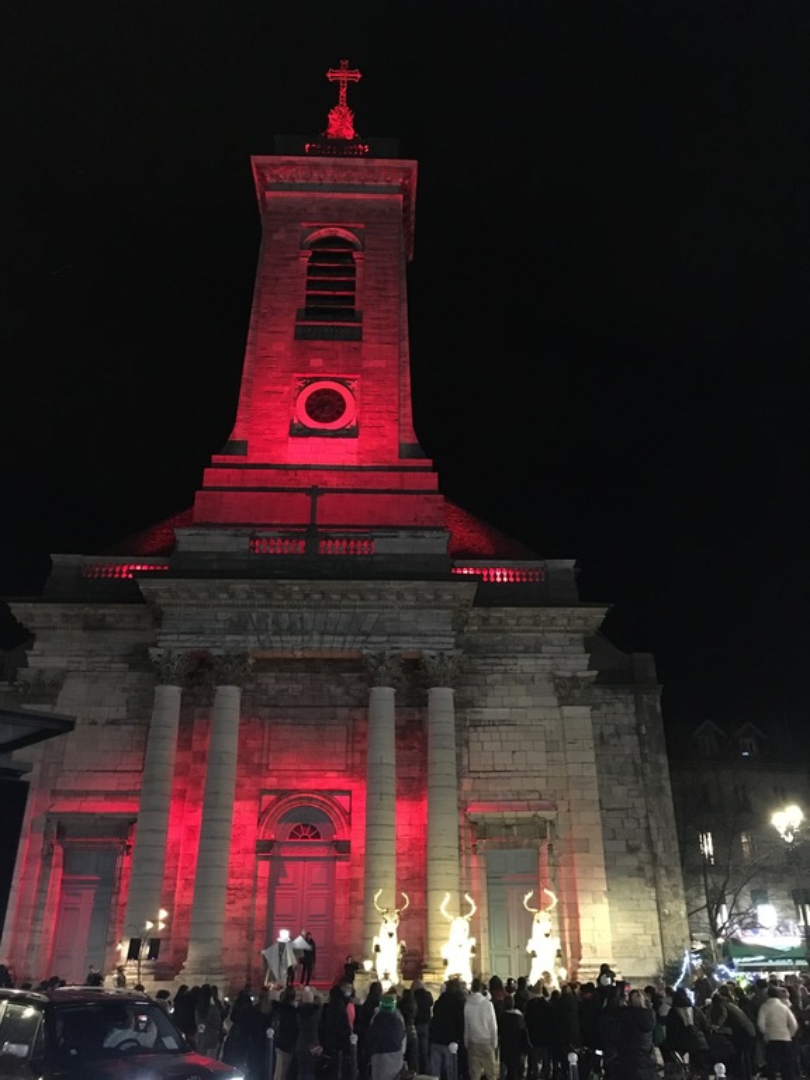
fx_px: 905
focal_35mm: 29
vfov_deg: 61.7
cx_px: 405
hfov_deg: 48.2
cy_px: 540
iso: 640
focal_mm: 4.15
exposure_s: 1/17
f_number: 2.2
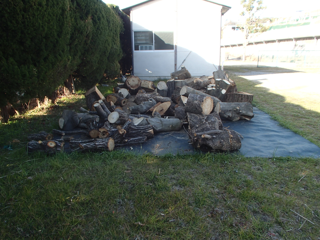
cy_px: 120
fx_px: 259
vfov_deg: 49.7
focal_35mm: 28
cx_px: 160
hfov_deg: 63.4
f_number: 3.9
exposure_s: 1/125
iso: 100
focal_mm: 5
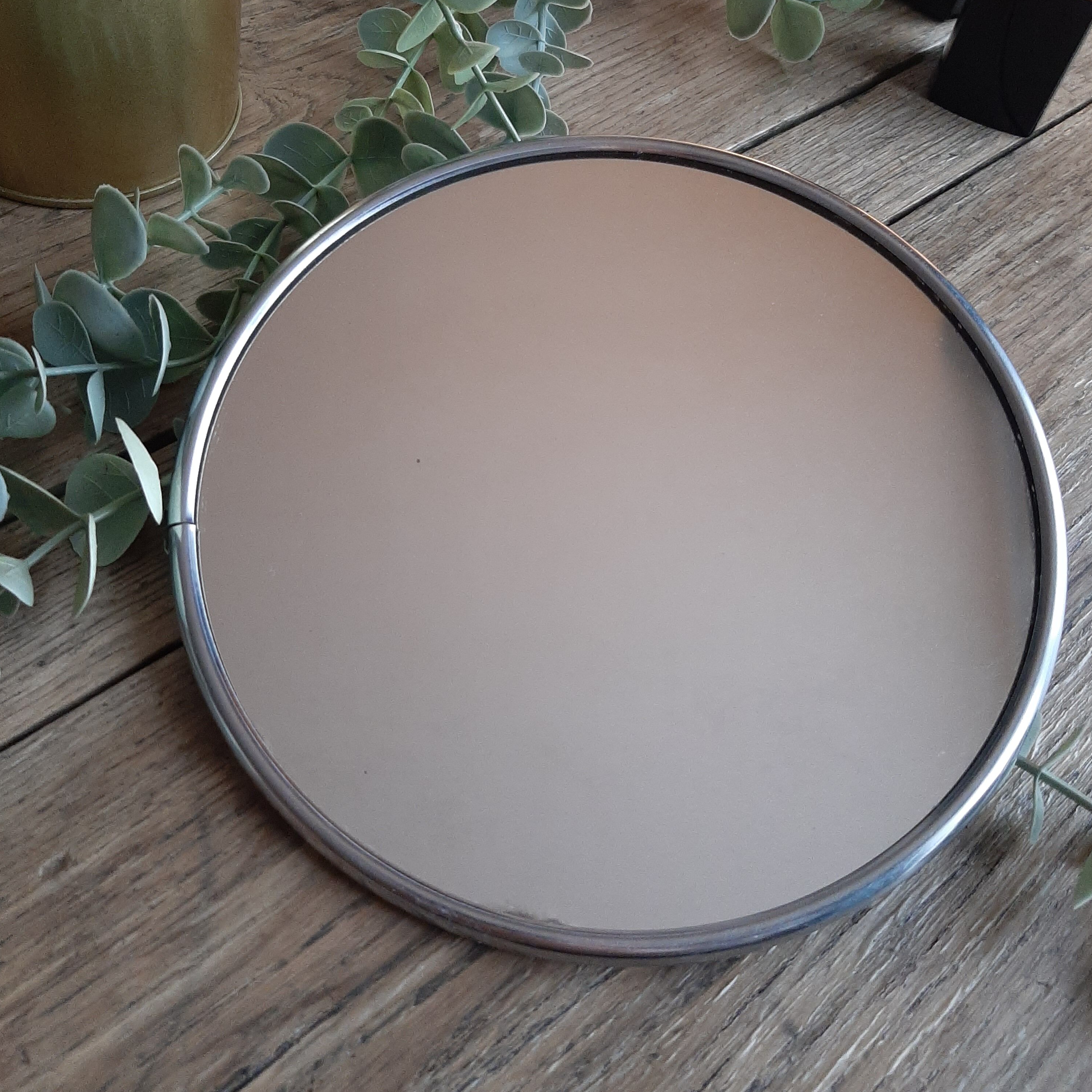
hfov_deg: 52.5
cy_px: 441
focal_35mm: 31
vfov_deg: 52.2
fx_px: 1106
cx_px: 551
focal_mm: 3.93
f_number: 1.7
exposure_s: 1/50
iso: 160
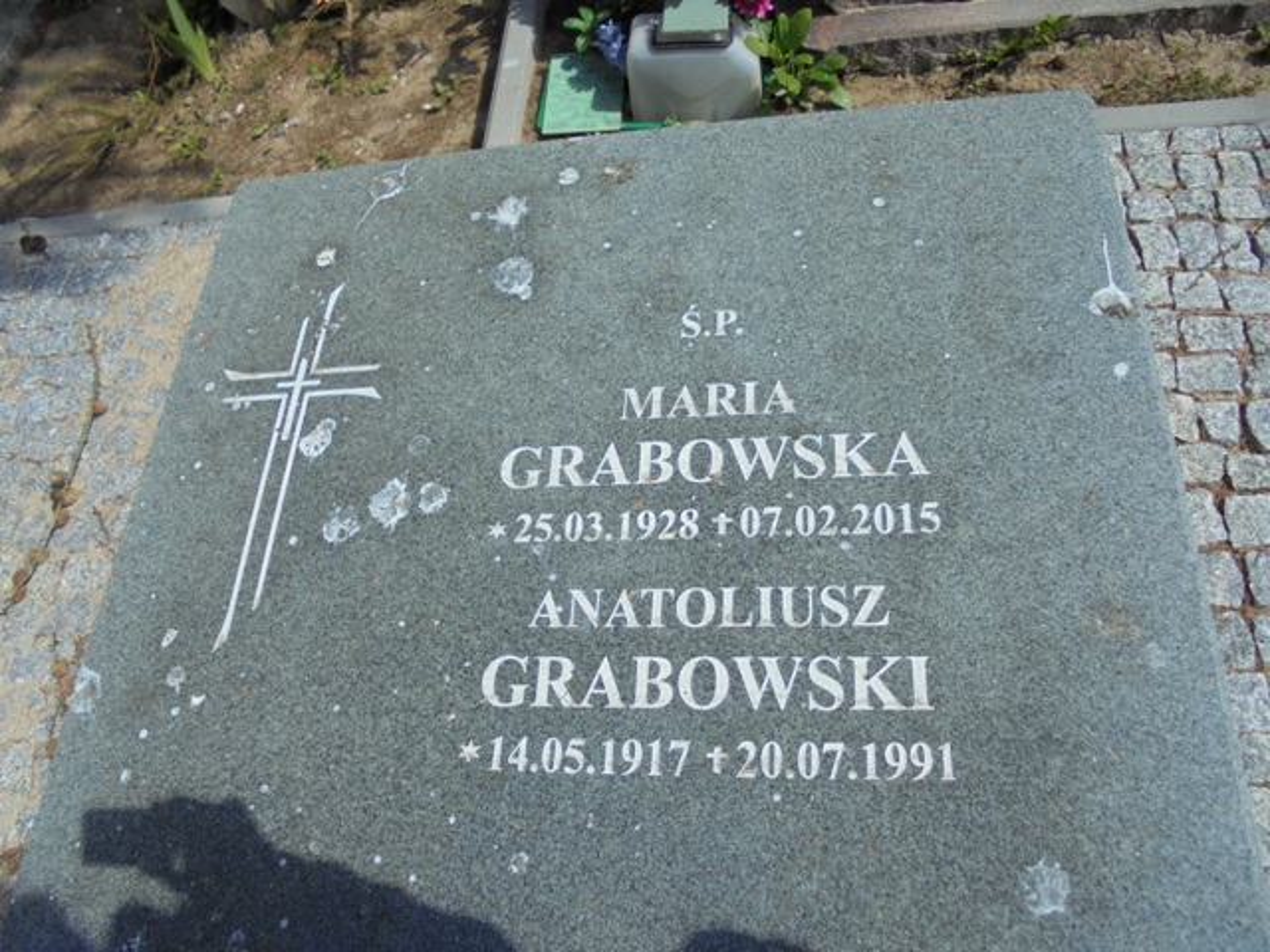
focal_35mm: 26
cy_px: 476
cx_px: 635
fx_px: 954
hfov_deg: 67.3
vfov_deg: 53.1
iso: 100
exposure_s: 1/125
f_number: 11.5
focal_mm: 4.6
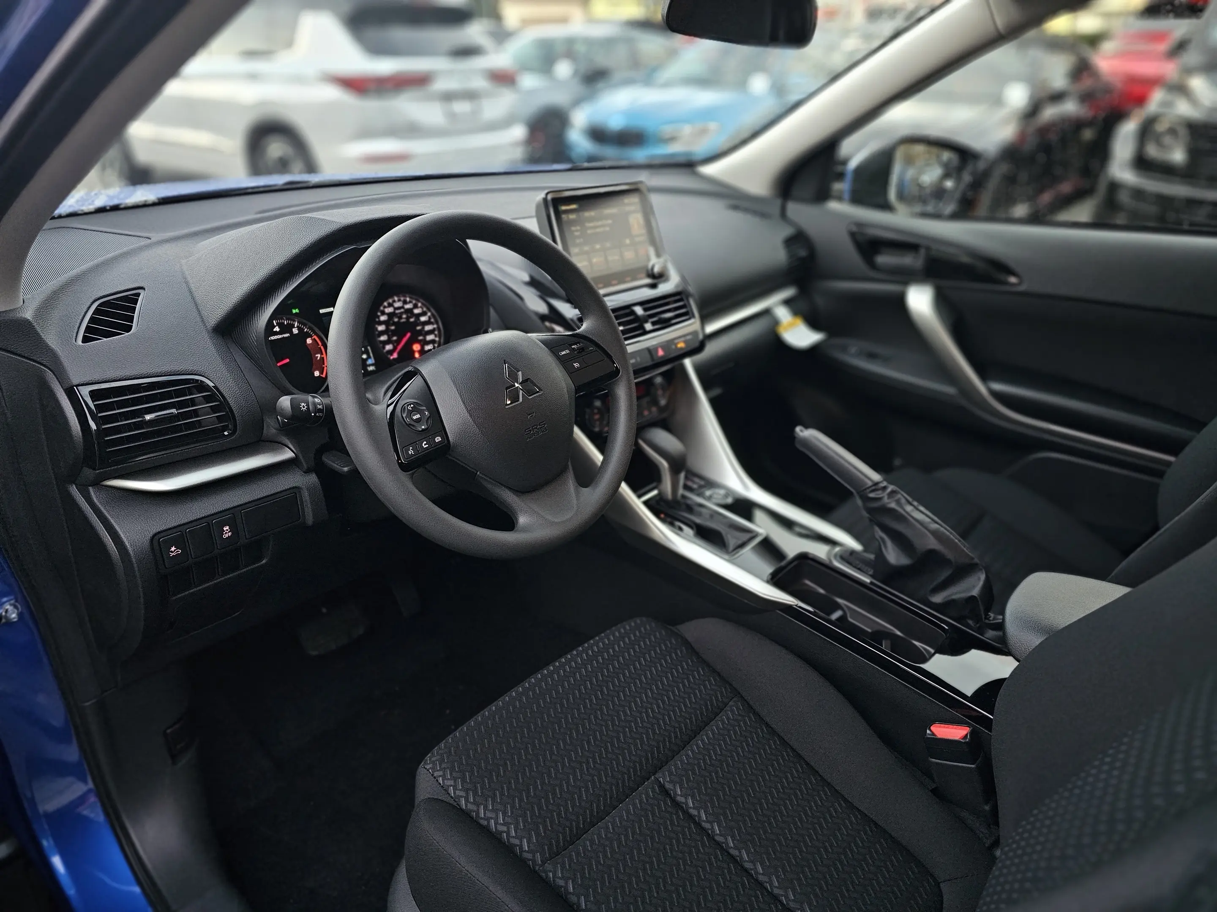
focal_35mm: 23
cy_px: 456
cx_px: 608
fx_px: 809
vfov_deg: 58.9
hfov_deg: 73.9
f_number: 1.7
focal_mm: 6.3
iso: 800
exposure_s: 1/120
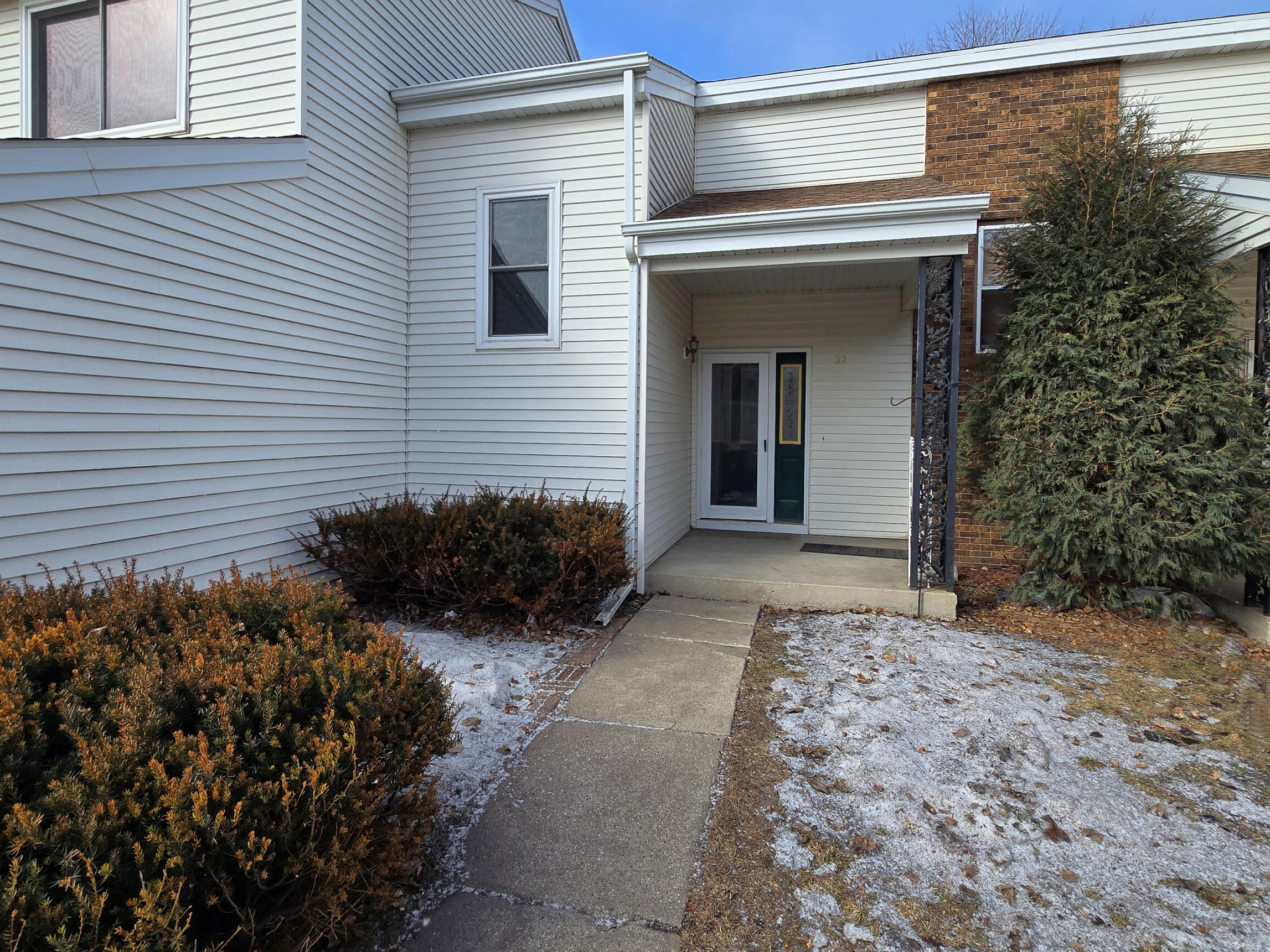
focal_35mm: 17
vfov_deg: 74.6
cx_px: 624
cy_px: 436
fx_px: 624
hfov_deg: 91.0
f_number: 2.2
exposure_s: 1/1513
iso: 50
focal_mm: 2.2
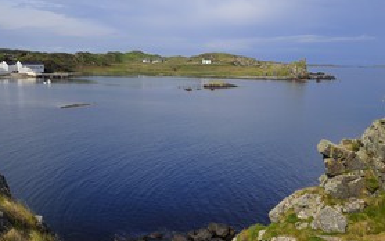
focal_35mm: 37
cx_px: 123
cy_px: 139
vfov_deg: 34.4
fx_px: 388
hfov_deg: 51.6
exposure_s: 1/160
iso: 200
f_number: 14
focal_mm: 24
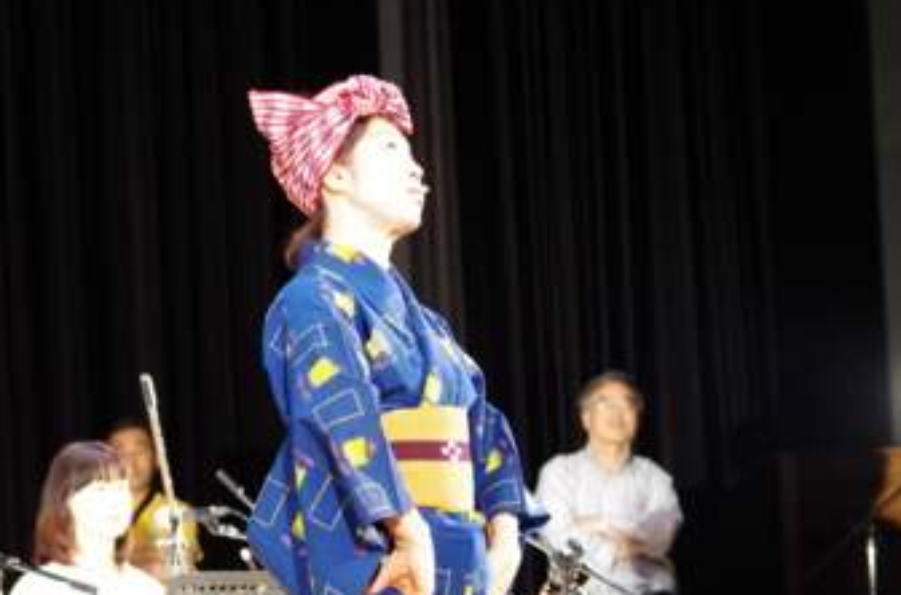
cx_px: 402
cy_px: 302
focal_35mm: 152
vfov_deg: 9.0
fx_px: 3794
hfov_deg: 13.5
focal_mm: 67.5
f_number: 4.5
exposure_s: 1/125
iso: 3200
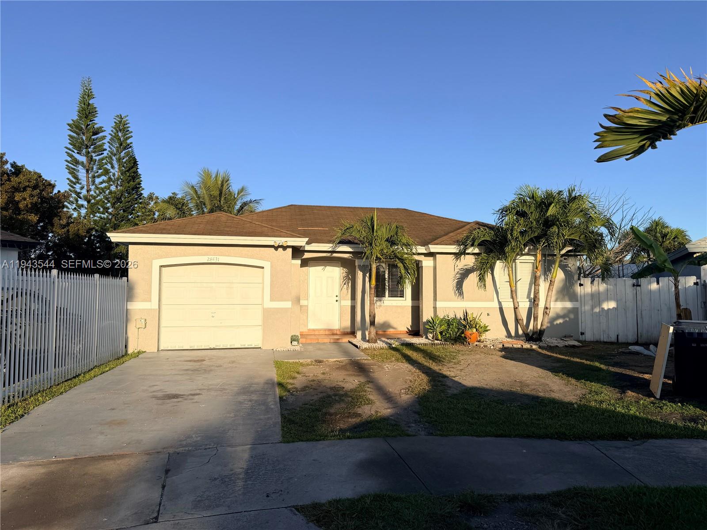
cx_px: 354
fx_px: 490
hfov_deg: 71.6
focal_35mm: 24
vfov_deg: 56.8
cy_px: 265
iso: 80
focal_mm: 6.76
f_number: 1.78
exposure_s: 1/5319
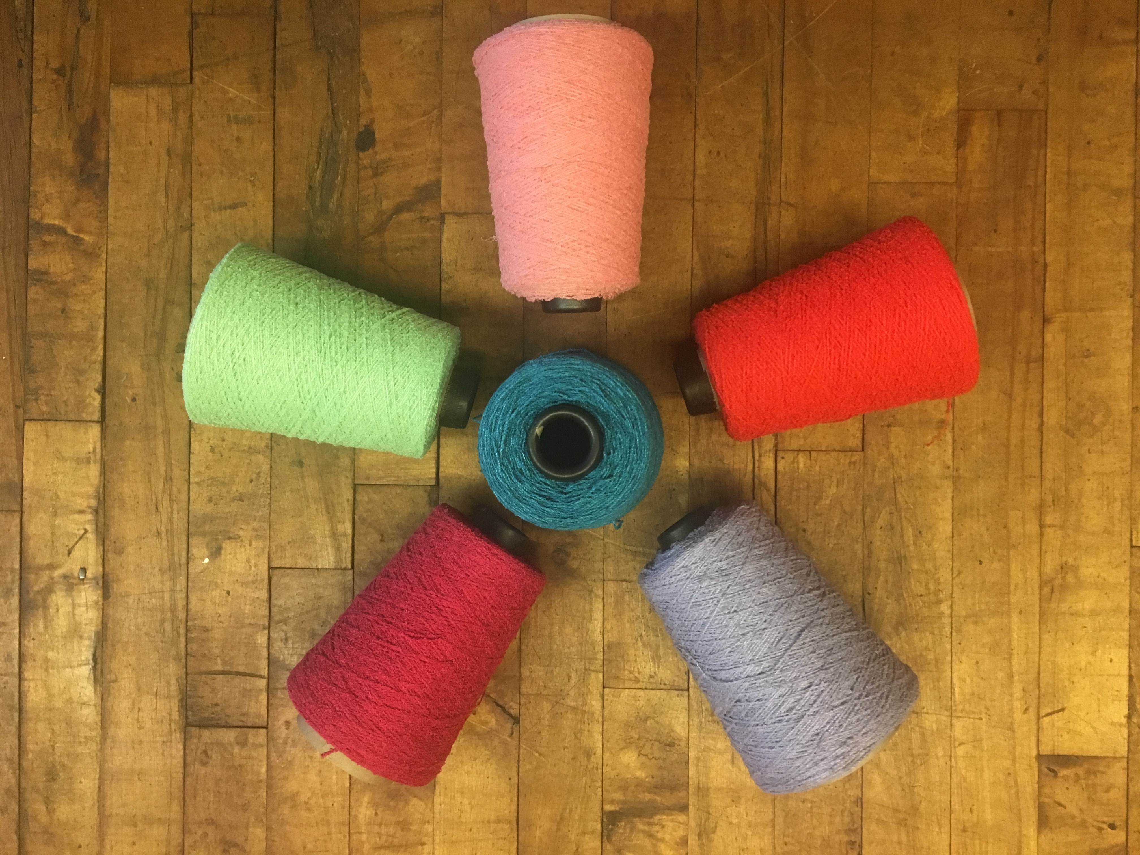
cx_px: 570
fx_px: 955
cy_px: 428
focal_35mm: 29
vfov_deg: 48.2
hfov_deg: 61.7
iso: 160
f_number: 2.2
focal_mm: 4.15
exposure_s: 1/30
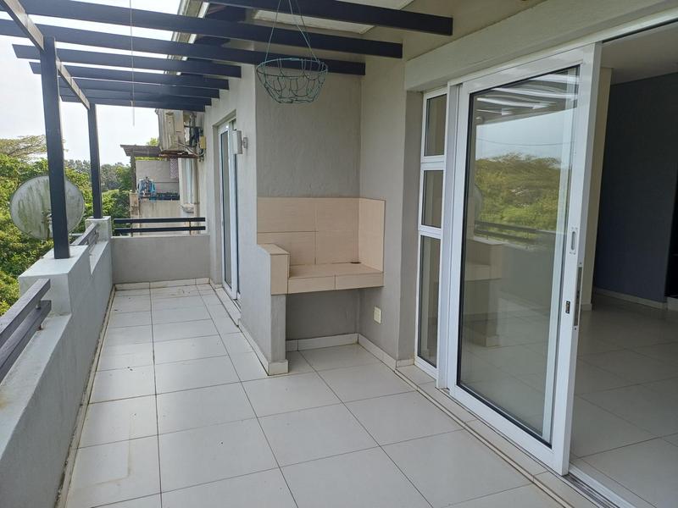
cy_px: 254
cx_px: 339
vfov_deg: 54.9
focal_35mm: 25
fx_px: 490
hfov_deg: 69.4
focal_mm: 4.65
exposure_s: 1/455
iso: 50
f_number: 1.8
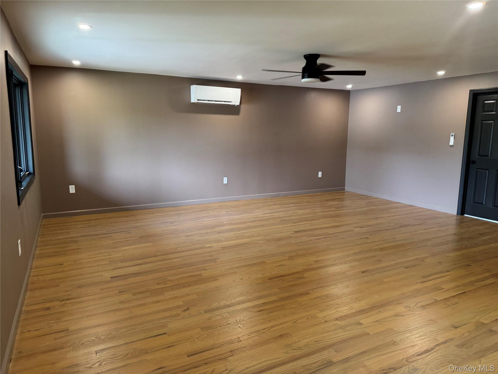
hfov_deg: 71.6
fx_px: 345
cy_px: 187
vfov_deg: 56.8
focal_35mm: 24
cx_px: 249
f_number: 1.78
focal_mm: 6.76
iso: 160
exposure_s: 1/60
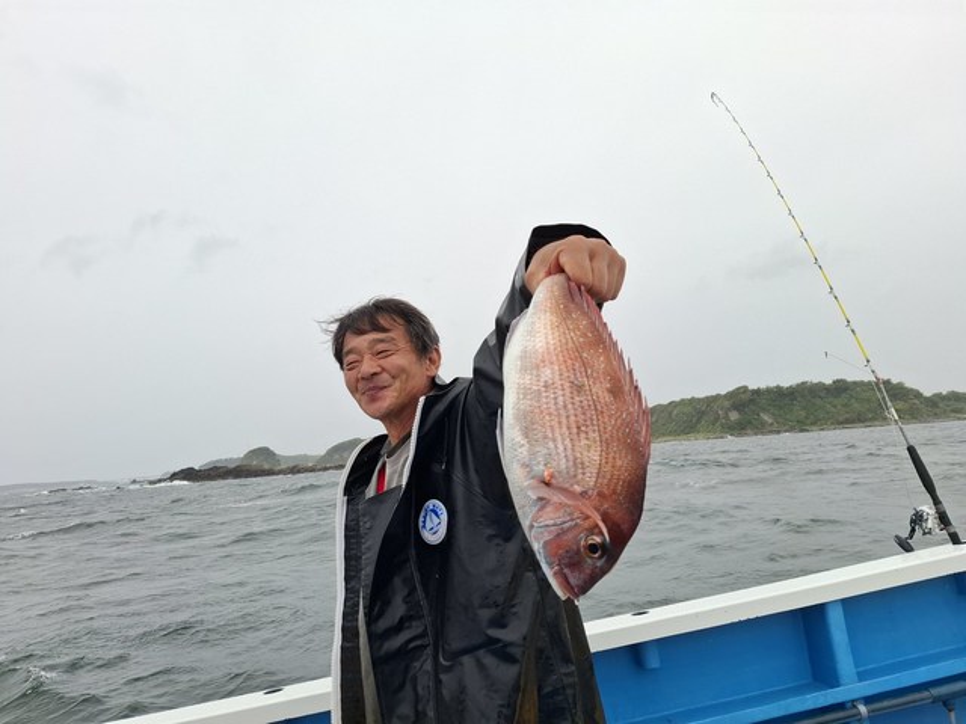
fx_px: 642
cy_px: 362
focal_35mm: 23
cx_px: 483
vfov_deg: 58.9
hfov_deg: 73.9
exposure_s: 1/695
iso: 50
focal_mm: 5.54
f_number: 1.8
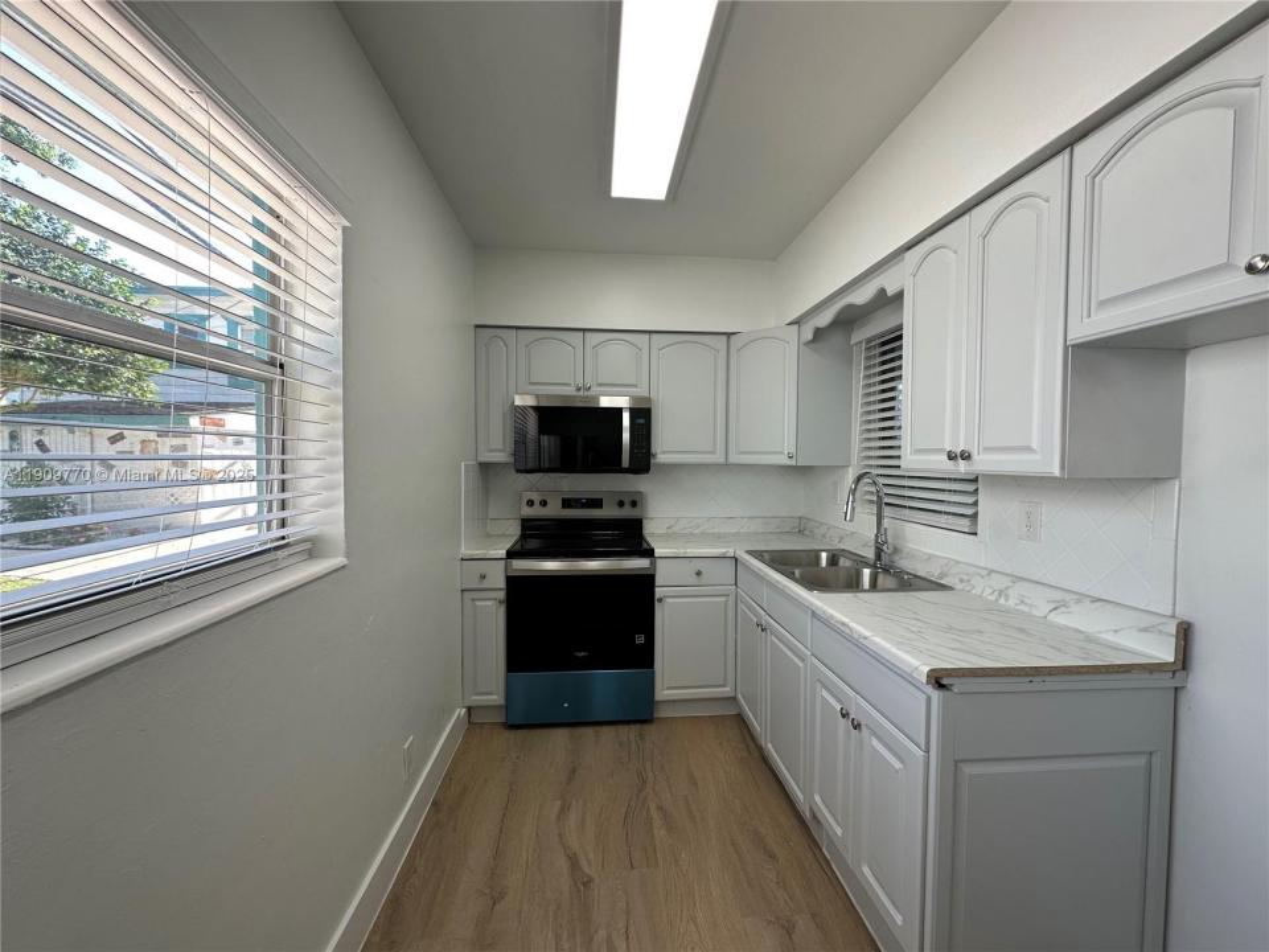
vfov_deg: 85.7
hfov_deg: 102.1
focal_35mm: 14
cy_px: 476
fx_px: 513
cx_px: 634
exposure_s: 1/120
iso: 64
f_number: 2.2
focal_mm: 2.22
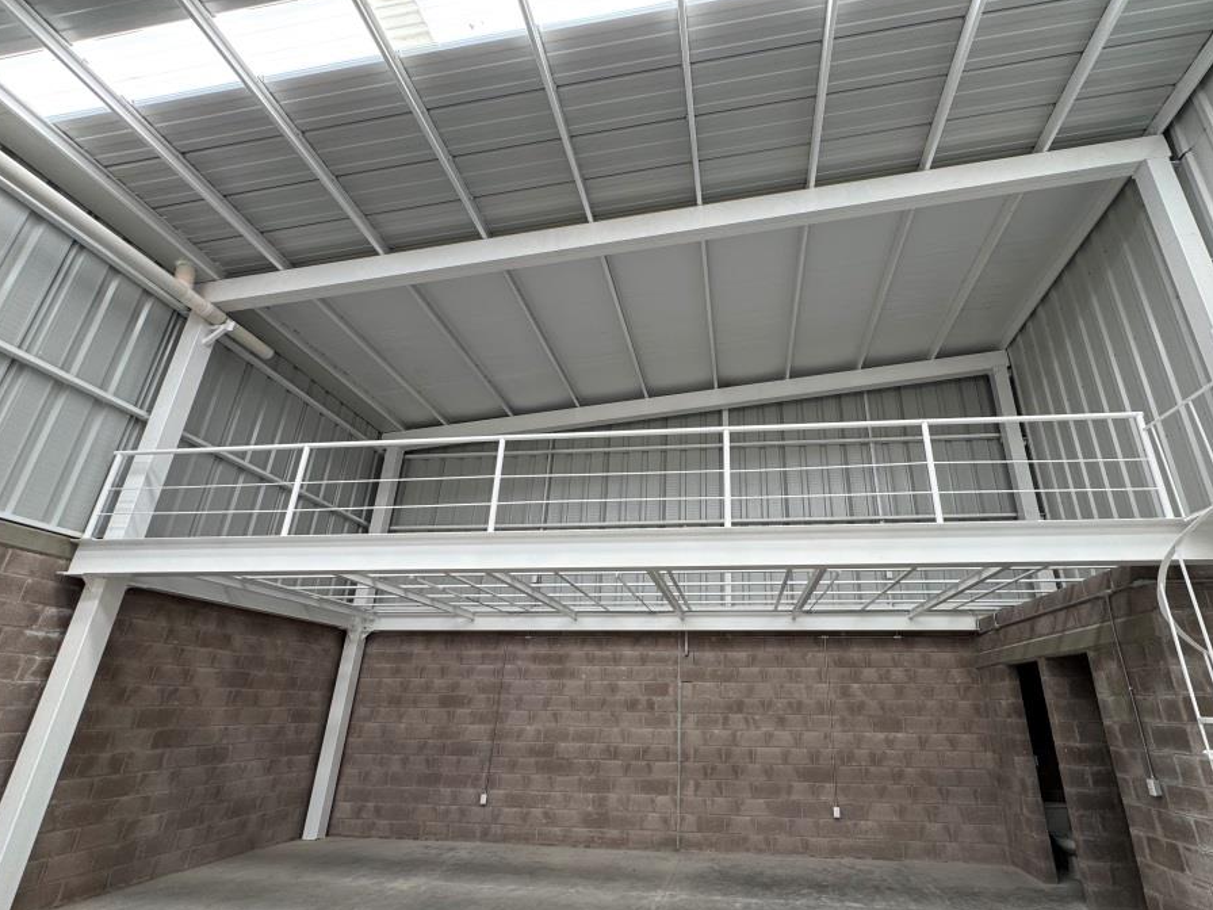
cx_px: 677
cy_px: 505
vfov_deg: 77.8
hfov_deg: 94.1
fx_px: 561
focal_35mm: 16
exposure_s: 1/120
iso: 40
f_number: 2.2
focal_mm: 2.22
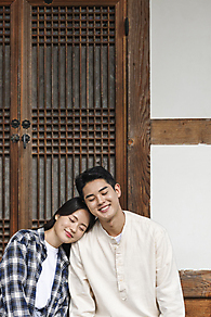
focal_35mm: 96
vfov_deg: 21.2
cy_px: 175
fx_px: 843
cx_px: 75
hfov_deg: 14.2
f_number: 2.8
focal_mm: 70
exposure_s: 1/1250
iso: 200
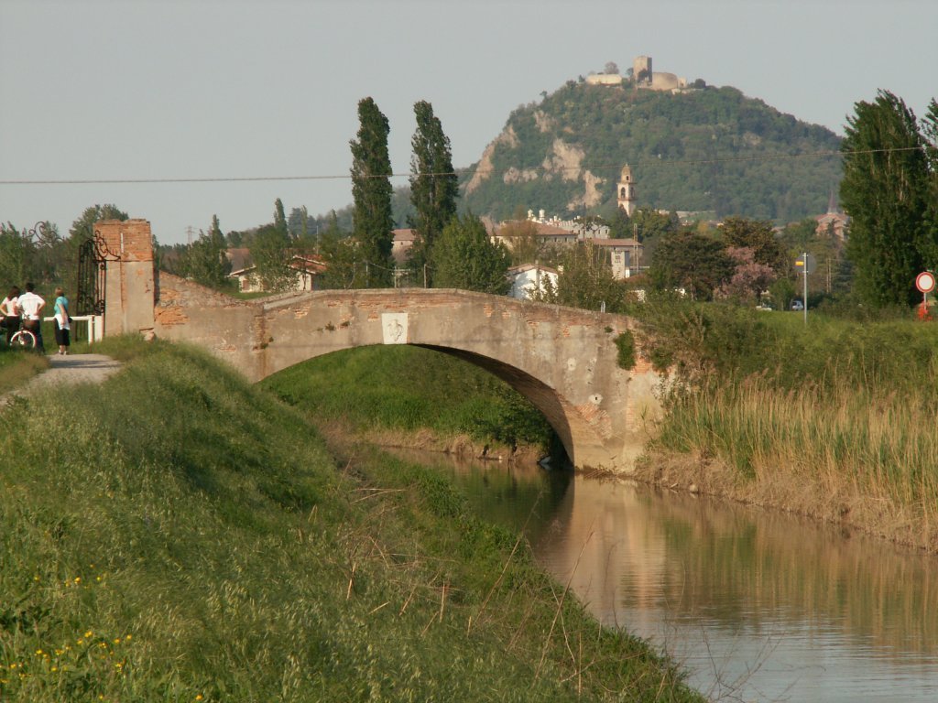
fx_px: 6422
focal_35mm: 237
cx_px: 469
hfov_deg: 8.4
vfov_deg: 6.3
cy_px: 352
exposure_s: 1/160
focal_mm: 38.82
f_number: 8
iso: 50
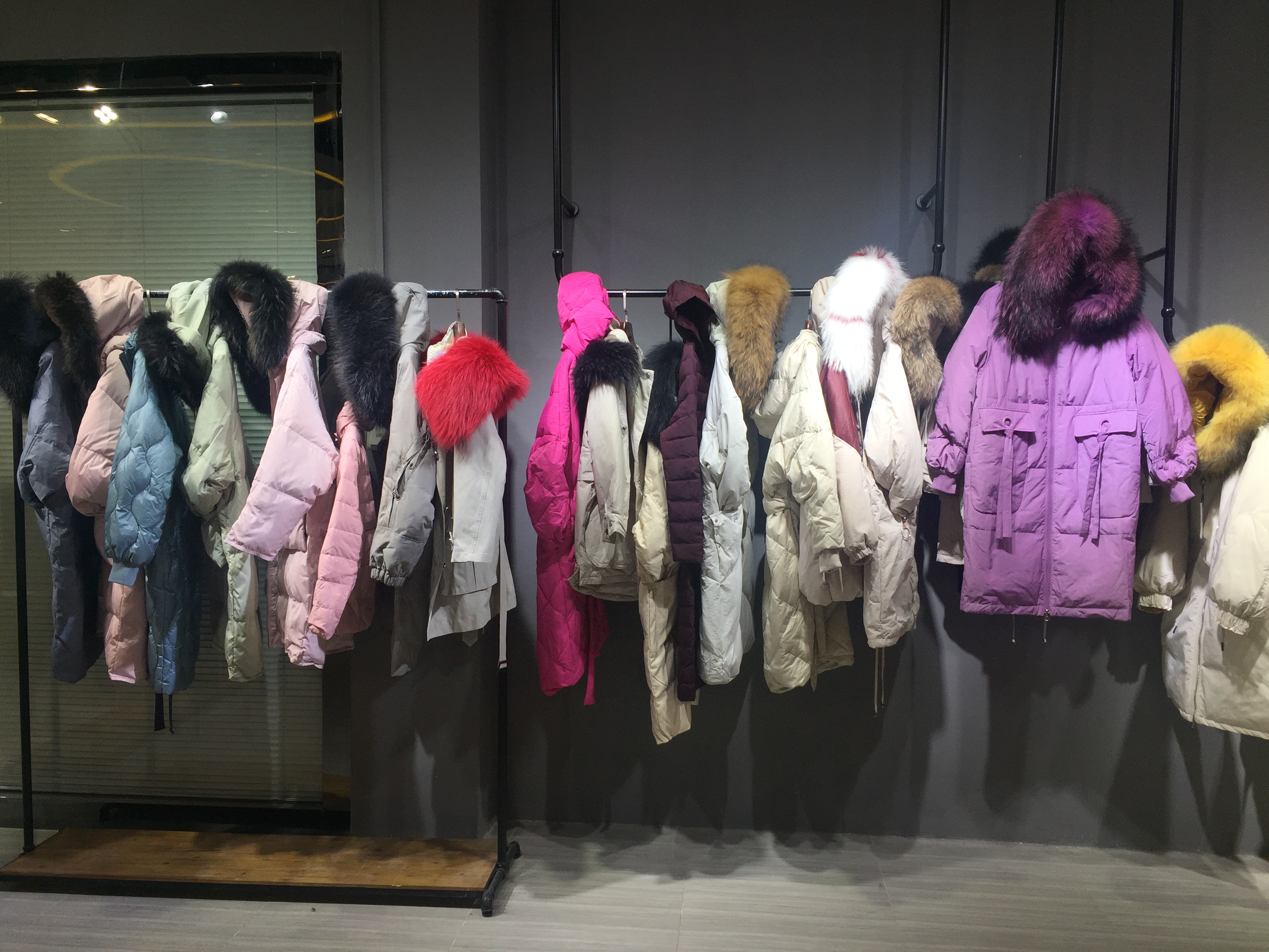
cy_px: 476
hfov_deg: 61.7
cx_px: 634
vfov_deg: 48.2
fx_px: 1063
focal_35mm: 29
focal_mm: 4.15
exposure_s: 1/110
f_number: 2.2
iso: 32
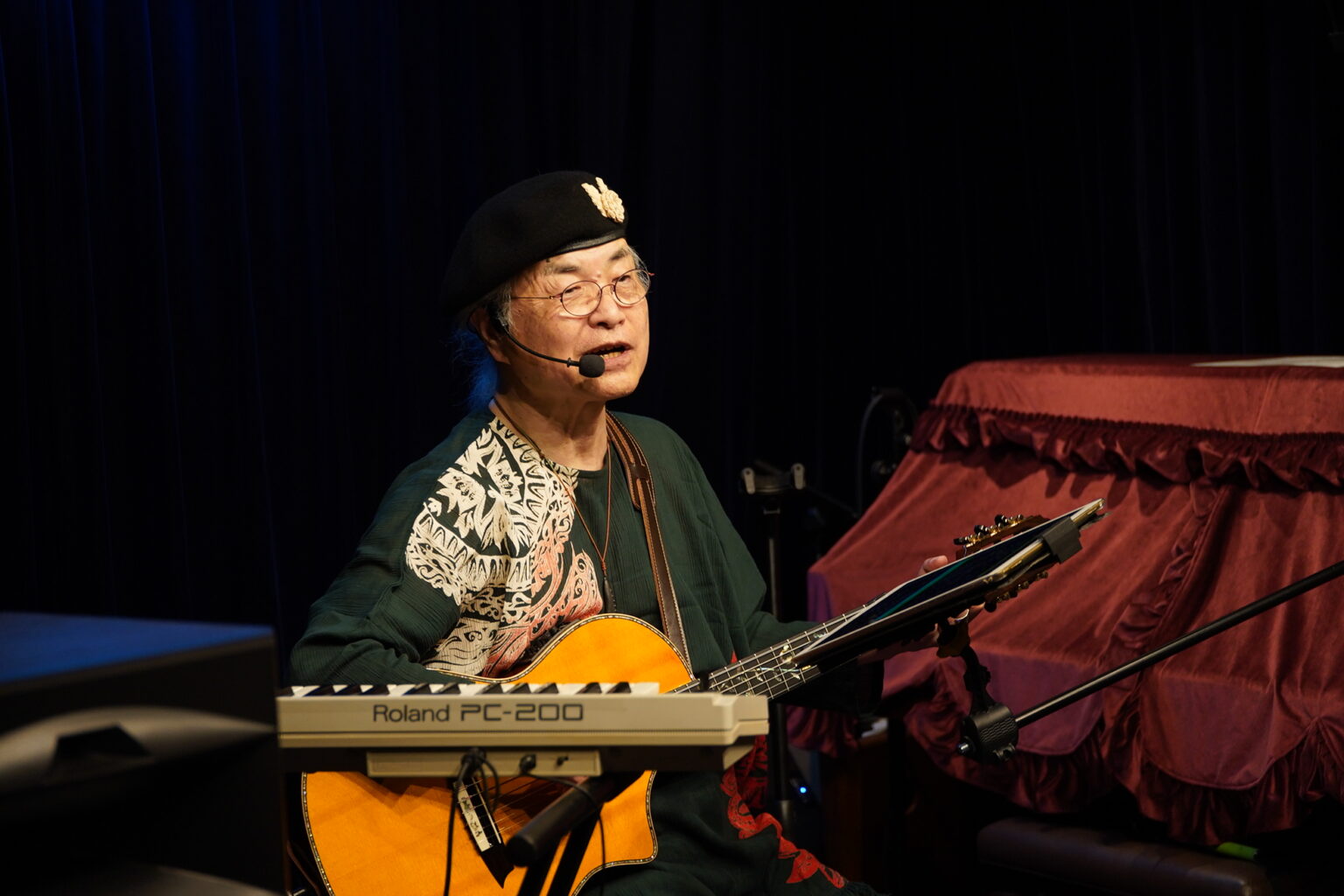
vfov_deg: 18.2
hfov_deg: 27.0
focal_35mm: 75
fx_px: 2800
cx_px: 672
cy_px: 448
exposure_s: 1/80
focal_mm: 50
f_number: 2.8
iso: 800
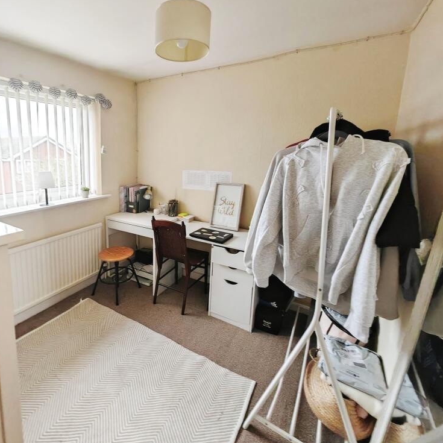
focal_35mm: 16
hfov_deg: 87.0
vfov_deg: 87.4
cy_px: 219
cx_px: 195
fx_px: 232
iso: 320
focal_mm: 1.82
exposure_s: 1/50
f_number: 2
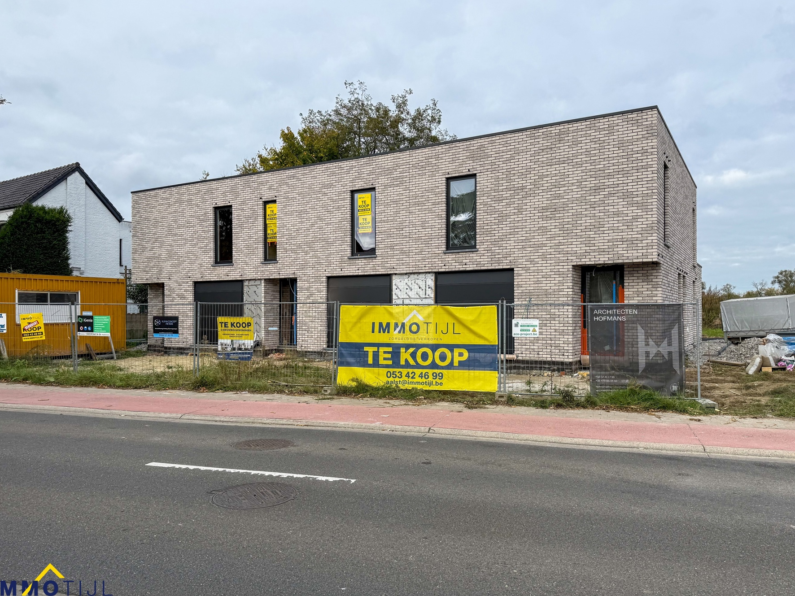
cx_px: 393
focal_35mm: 26
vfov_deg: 53.1
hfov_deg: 67.3
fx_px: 597
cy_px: 309
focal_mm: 6.76
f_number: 1.8
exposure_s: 1/4000
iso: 80
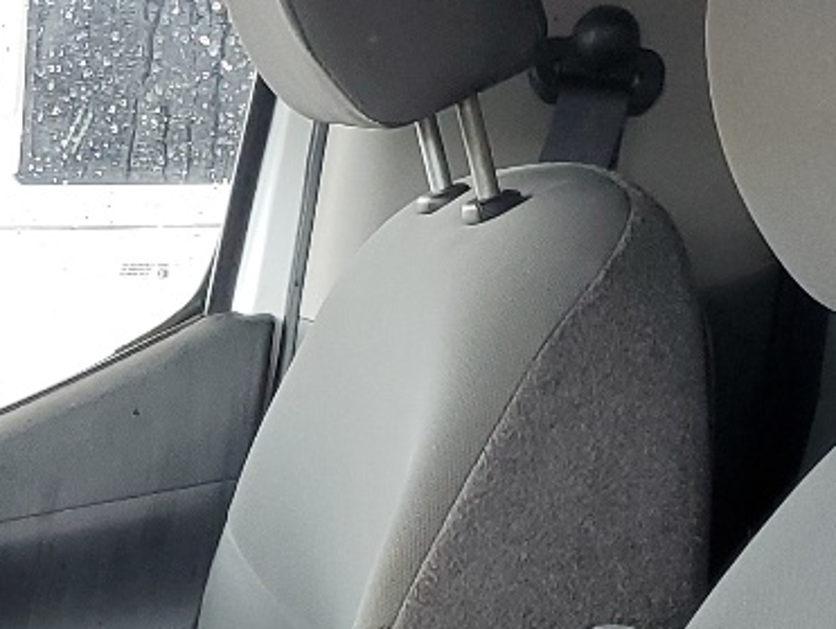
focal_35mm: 112
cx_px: -228
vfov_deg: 12.2
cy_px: 1102
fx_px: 2708
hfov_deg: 16.6
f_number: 1.5
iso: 79
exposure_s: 1/120
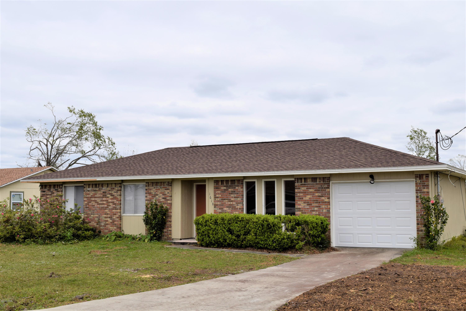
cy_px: 156
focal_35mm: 46
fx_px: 602
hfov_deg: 42.3
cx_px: 233
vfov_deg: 28.9
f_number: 11
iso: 100
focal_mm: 31
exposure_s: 1/200
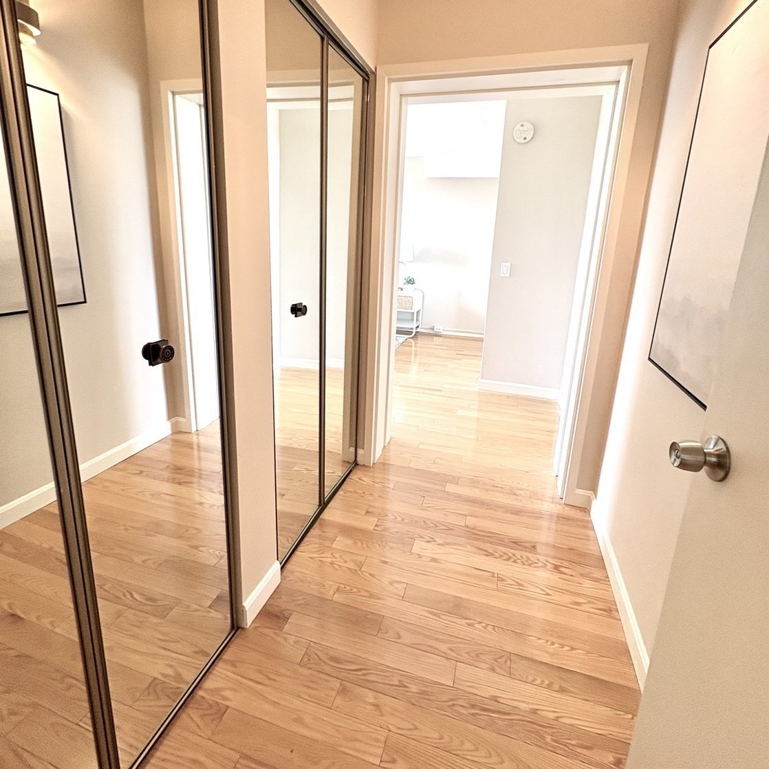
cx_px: 385
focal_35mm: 17
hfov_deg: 84.0
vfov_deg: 83.7
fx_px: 427
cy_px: 343
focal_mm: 2.22
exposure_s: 1/60
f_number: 2.2
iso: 125
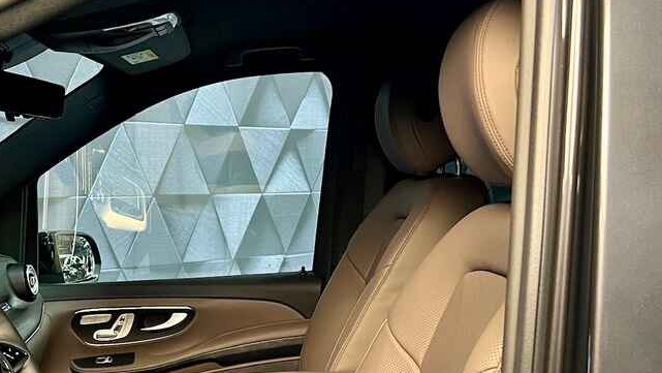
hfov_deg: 37.9
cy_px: 321
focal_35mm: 53
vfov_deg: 22.2
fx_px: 931
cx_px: 141
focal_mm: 5.7
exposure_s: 1/56
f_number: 1.5
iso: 500
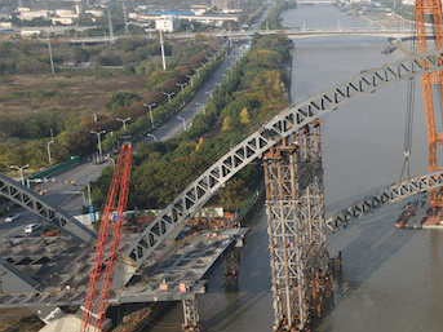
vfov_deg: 26.1
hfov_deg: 30.0
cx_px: 515
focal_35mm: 56
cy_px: 169
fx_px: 716
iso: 100
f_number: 2.8
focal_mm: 4.5
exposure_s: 1/500
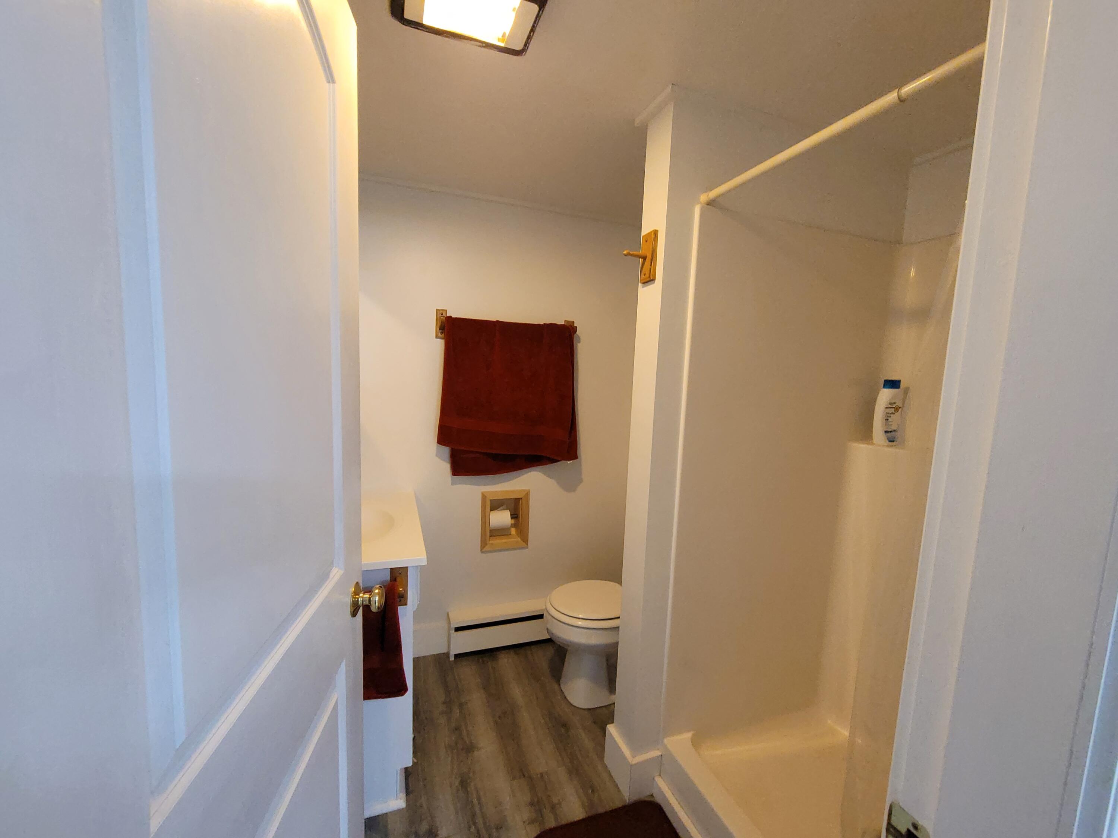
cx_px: 559
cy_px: 419
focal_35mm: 13
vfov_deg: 89.9
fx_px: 420
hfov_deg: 106.2
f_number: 2.2
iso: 500
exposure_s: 1/30
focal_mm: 2.2
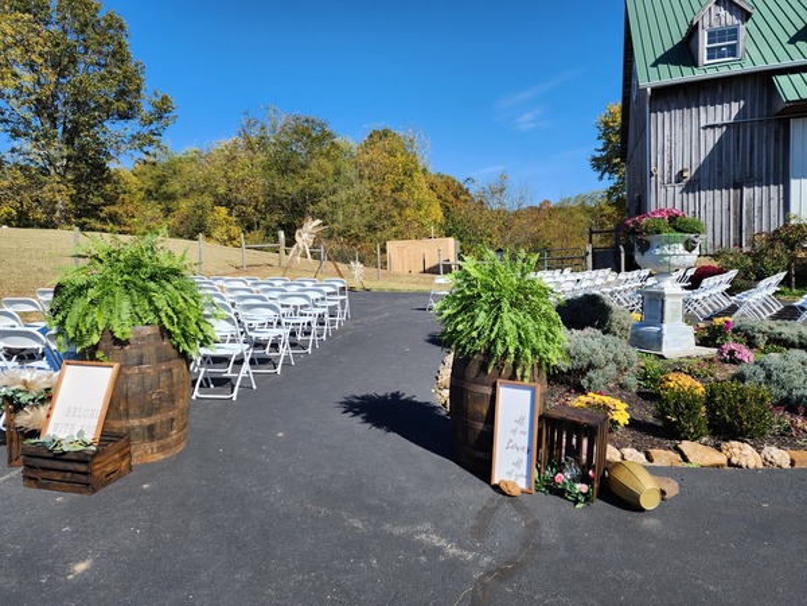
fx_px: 536
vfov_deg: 58.9
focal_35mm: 23
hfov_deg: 73.9
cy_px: 303
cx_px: 404
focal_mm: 6.4
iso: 12
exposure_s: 1/1022
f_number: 1.8
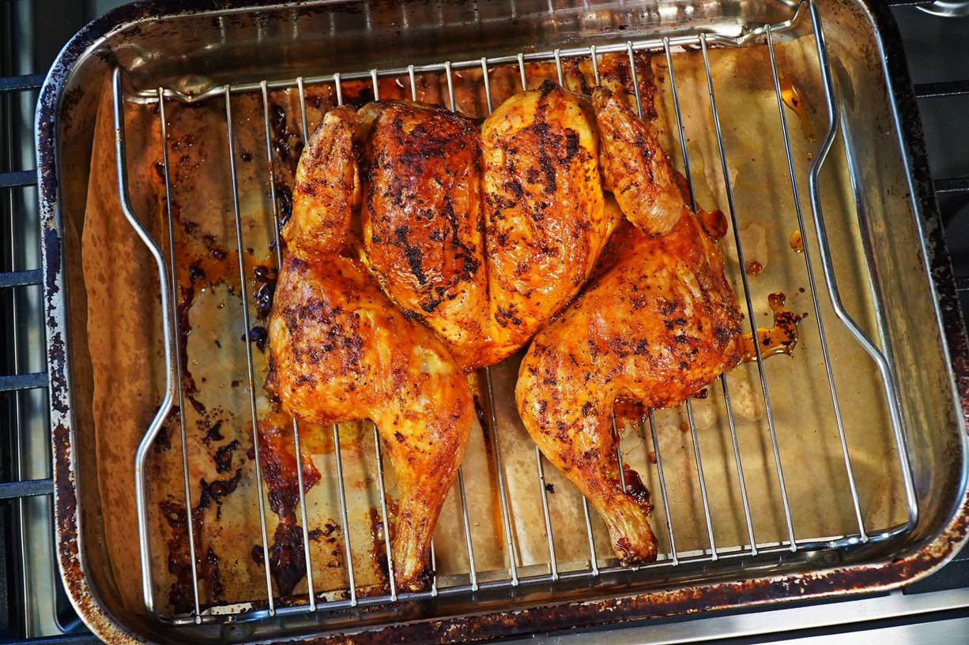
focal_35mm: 46
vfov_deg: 29.2
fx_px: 1238
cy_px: 322
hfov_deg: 42.7
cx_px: 484
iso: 1600
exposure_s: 1/160
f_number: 4
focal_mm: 31
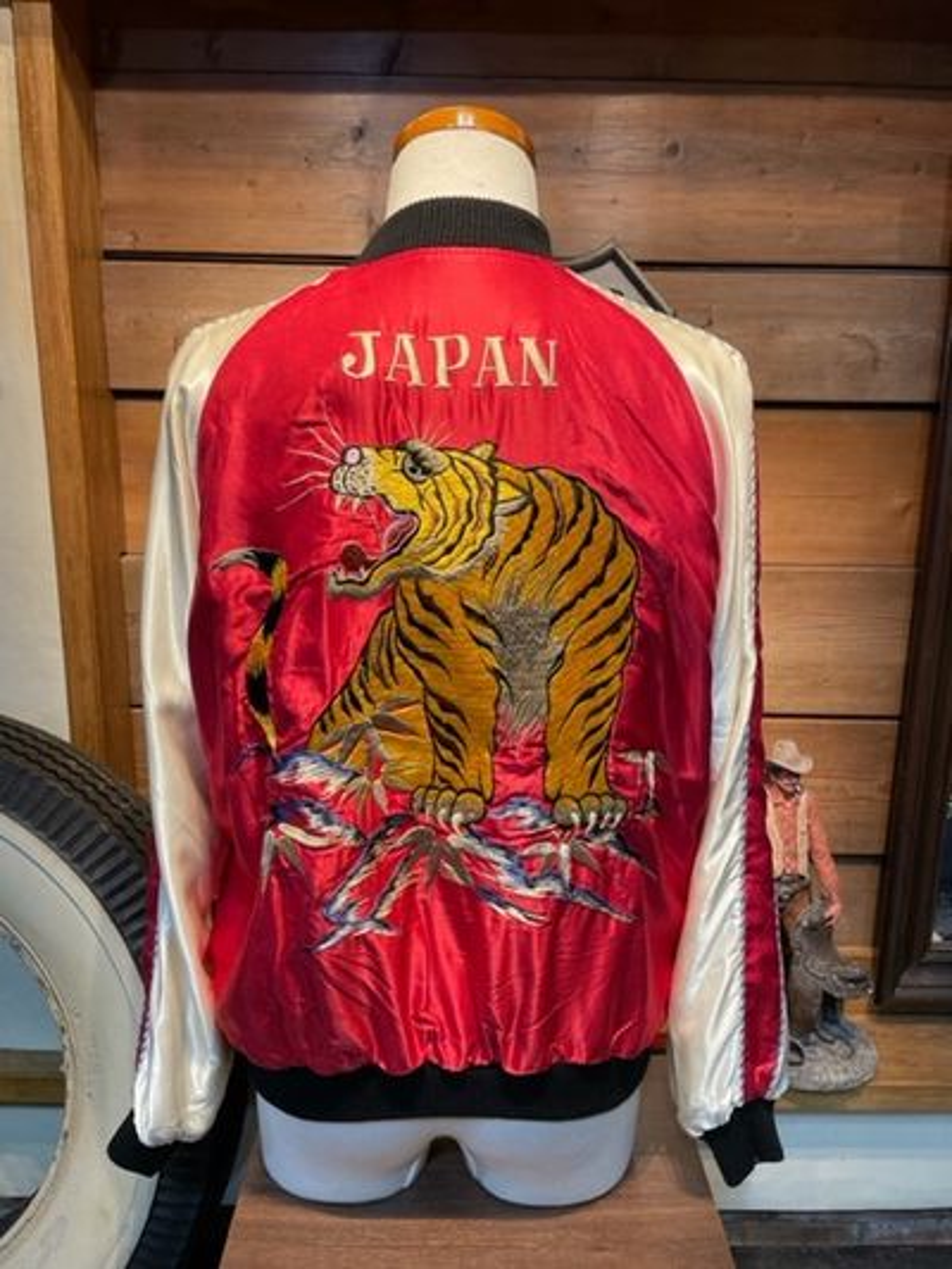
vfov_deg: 67.3
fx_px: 953
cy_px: 634
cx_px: 476
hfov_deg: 53.1
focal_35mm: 26
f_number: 1.6
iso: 100
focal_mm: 4.2
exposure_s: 1/120
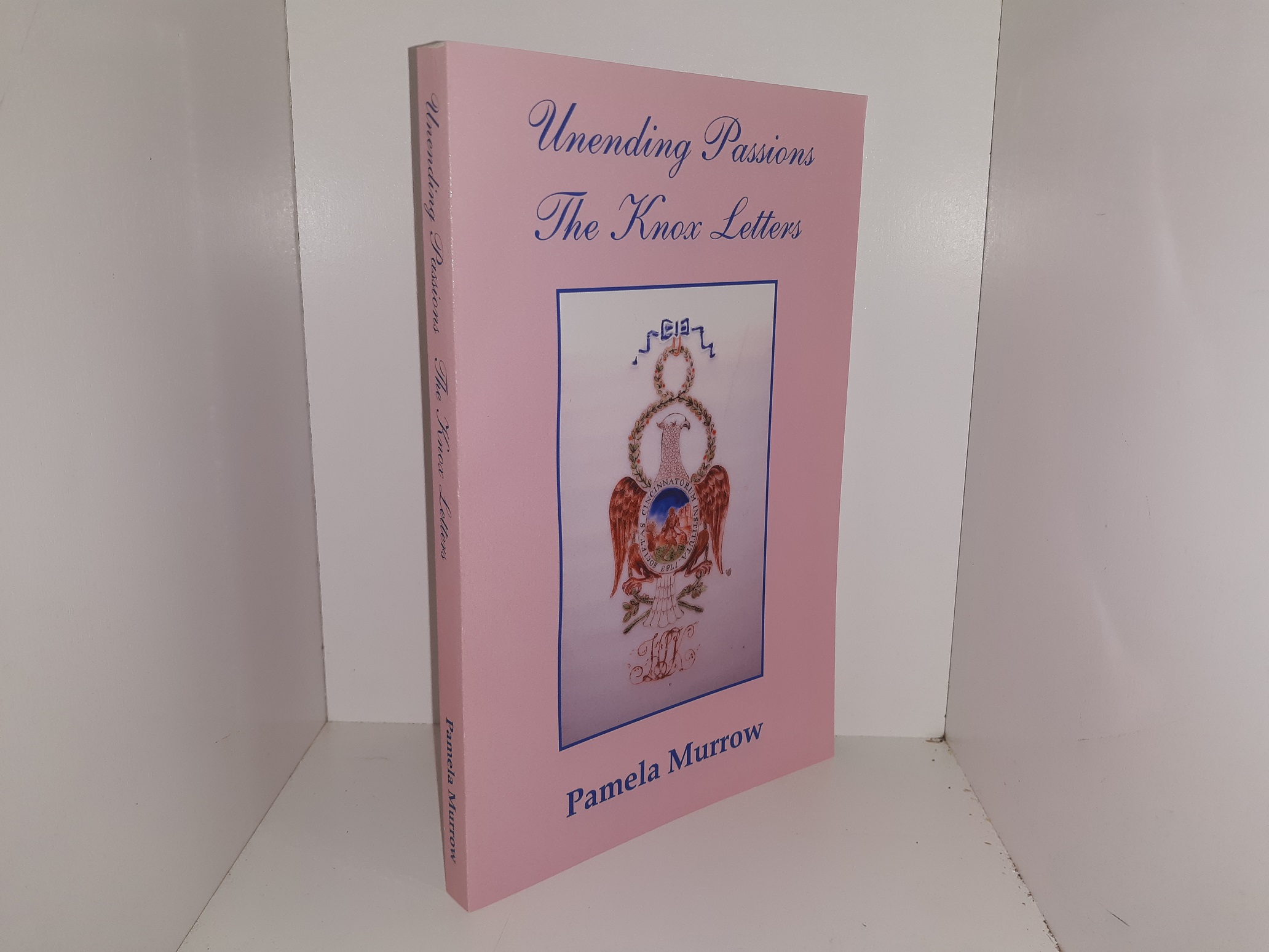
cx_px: 634
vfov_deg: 49.7
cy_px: 476
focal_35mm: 28
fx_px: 1026
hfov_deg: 63.4
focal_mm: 3.7
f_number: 1.7
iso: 40
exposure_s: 1/207
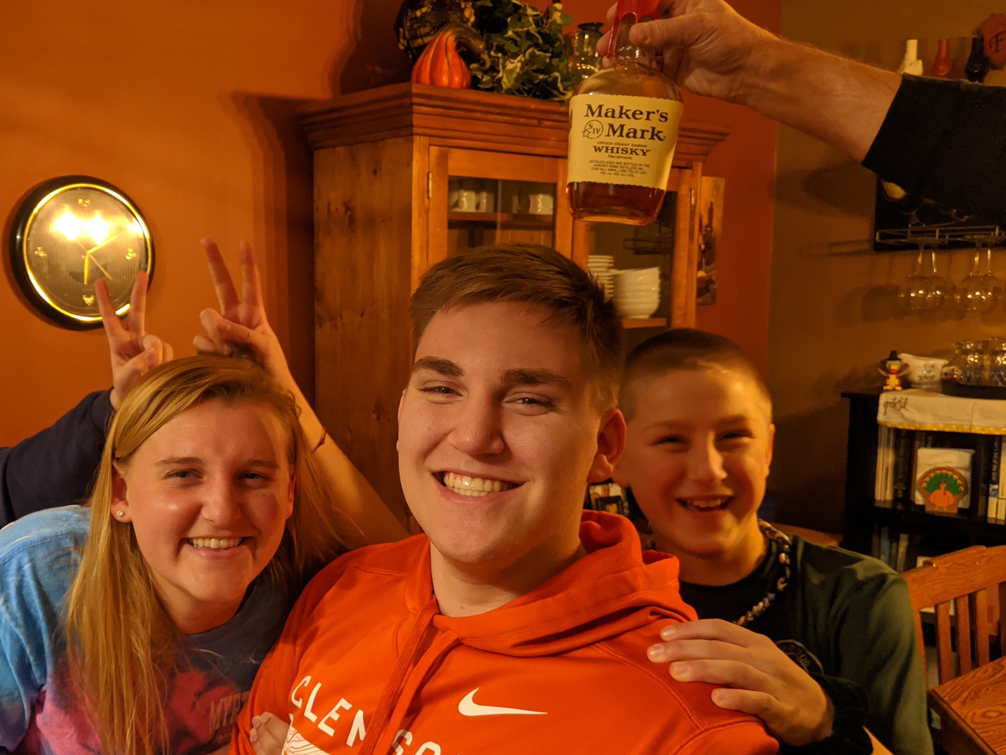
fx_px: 1046
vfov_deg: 39.5
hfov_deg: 50.5
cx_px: 343
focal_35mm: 36
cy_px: 461
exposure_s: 1/40.1
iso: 372
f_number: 1.8
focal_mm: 4.44
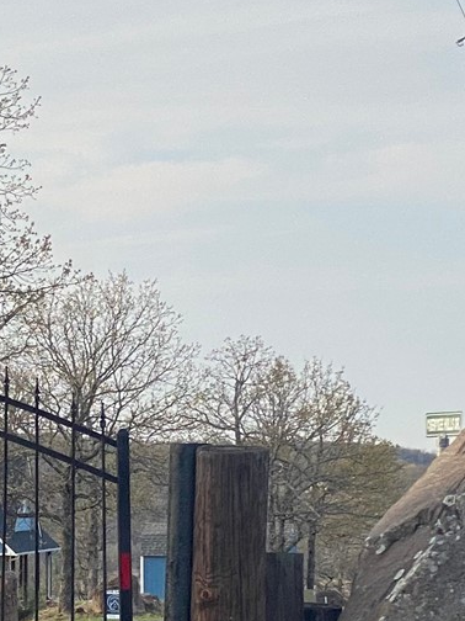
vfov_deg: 10.0
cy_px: 506
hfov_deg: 7.2
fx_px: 3546
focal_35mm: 198
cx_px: -439
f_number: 2
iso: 20
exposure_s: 1/592
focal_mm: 6
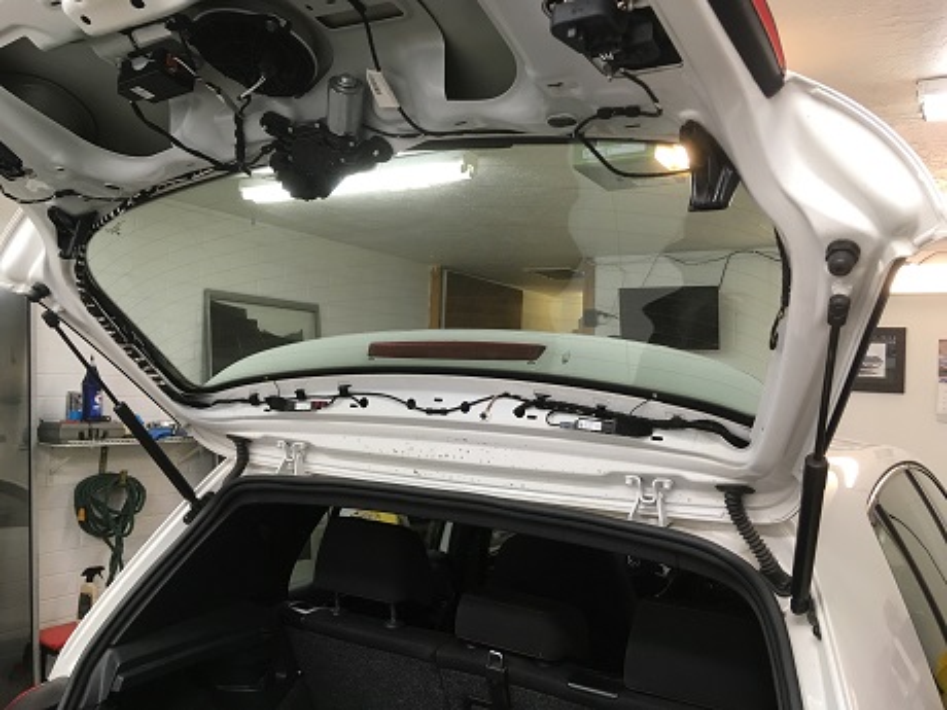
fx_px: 793
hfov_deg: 61.7
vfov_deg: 48.2
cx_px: 474
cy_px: 355
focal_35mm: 29
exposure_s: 1/30
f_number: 2.2
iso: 40
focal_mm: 4.15
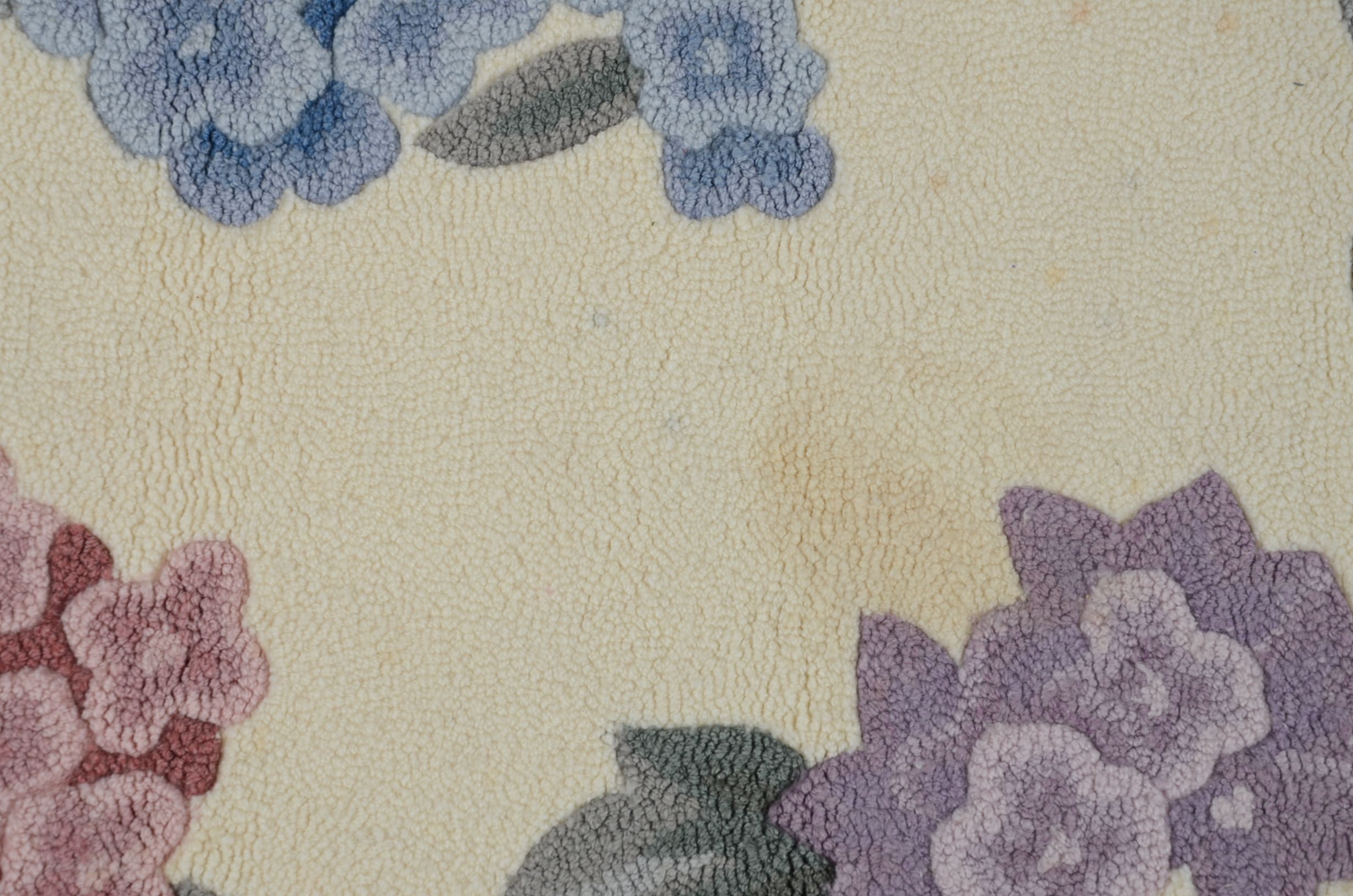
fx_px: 3713
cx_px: 676
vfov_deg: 13.8
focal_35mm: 99
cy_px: 448
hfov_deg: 20.7
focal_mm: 66
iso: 125
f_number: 8
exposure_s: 1/80
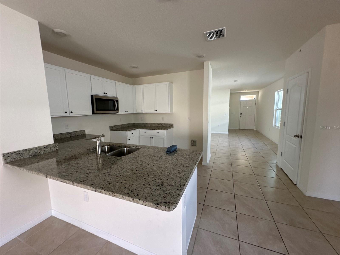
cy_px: 128
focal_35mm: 14
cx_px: 170
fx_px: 138
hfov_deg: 102.1
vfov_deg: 85.7
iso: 160
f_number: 2.2
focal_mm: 2.22
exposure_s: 1/99
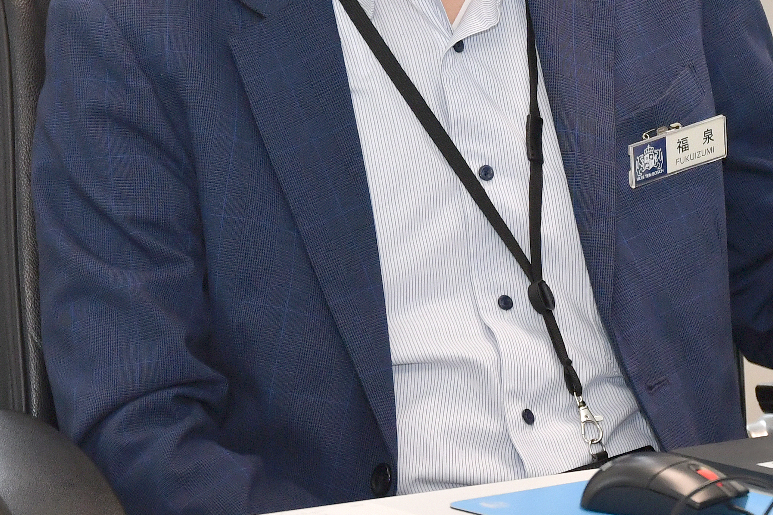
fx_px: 4638
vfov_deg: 6.3
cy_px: 36
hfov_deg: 9.5
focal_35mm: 216
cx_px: 538
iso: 640
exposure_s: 1/250
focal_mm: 56
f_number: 4
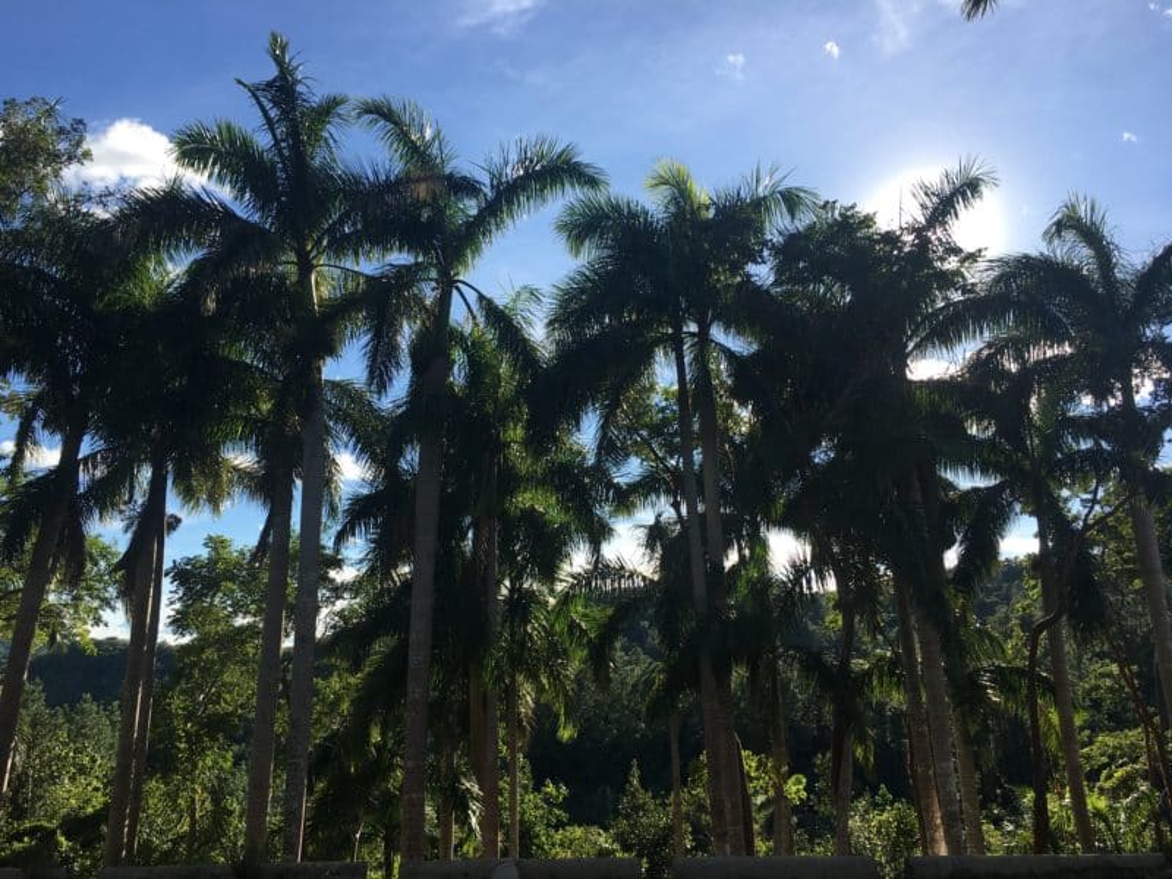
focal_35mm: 29
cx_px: 586
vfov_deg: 48.2
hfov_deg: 61.7
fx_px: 982
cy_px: 440
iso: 25
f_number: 2.2
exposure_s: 1/1399
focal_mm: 4.15
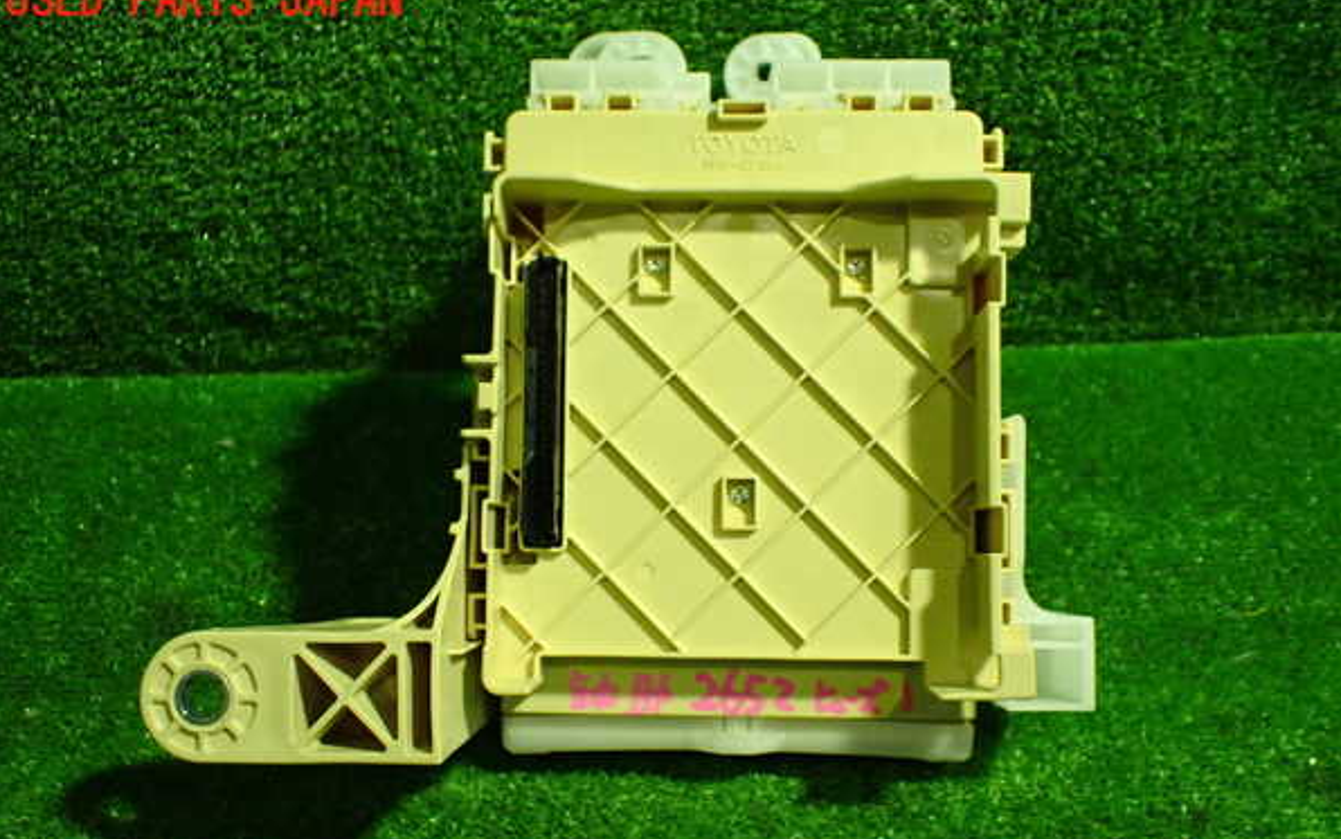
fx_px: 1170
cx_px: 668
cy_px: 479
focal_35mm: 32
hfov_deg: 59.6
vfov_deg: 39.4
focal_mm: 5.4
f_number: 2.3
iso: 640
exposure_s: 1/125
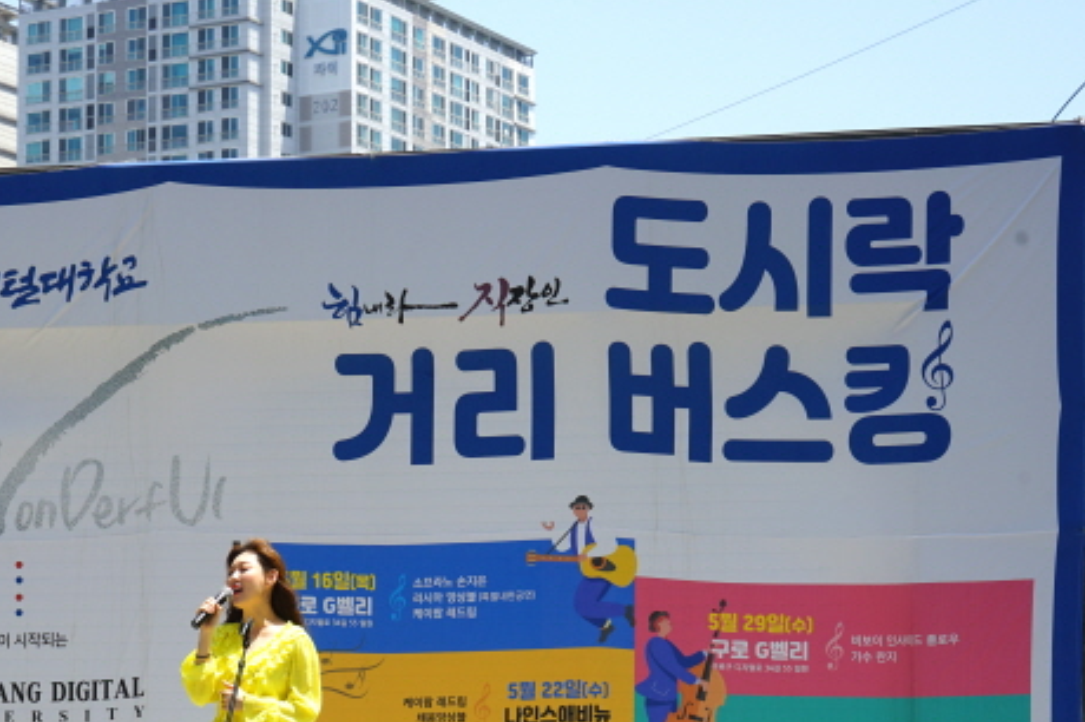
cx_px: 290
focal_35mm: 87
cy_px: 572
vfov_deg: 15.6
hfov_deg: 23.2
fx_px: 2620
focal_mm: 50
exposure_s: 1/125
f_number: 11
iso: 100
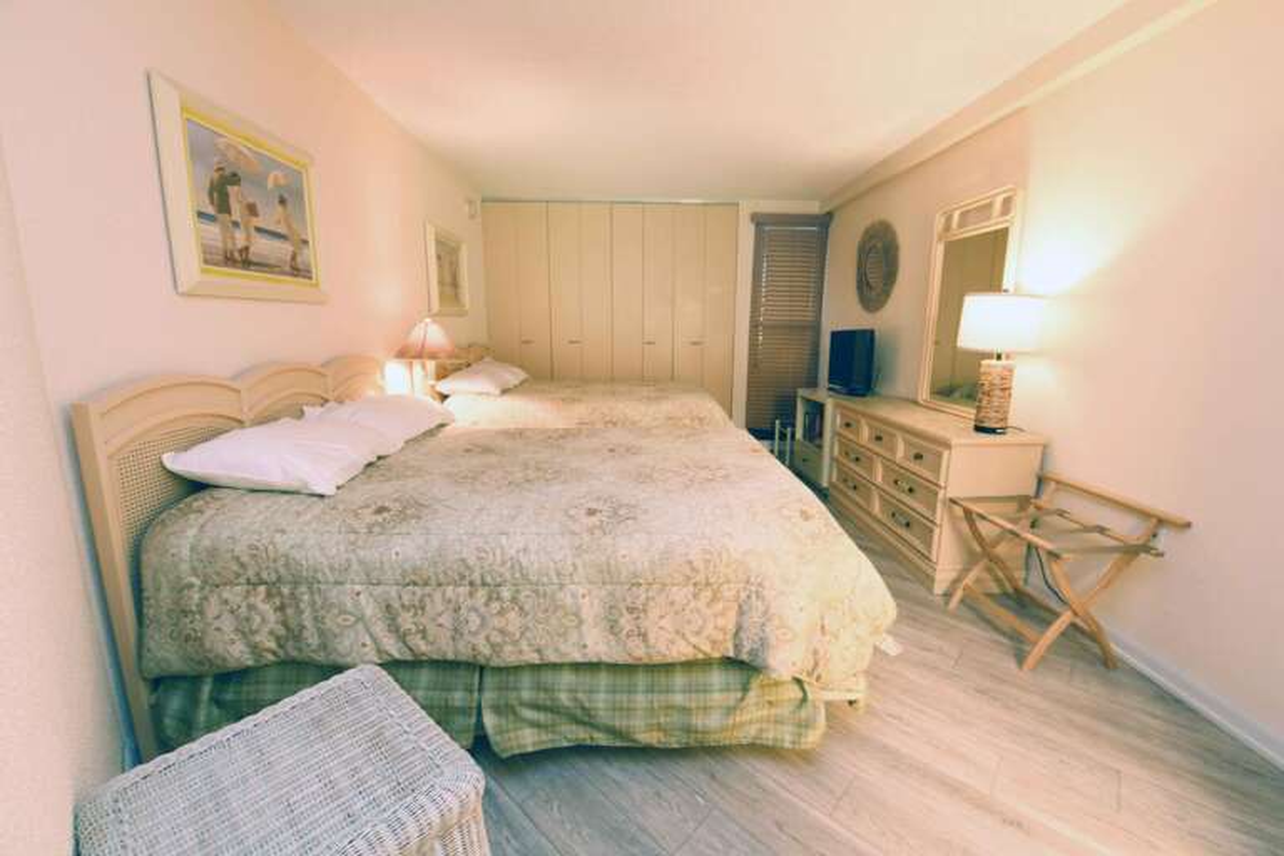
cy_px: 428
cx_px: 642
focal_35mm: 14
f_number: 7.1
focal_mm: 14
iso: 400
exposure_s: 1/6
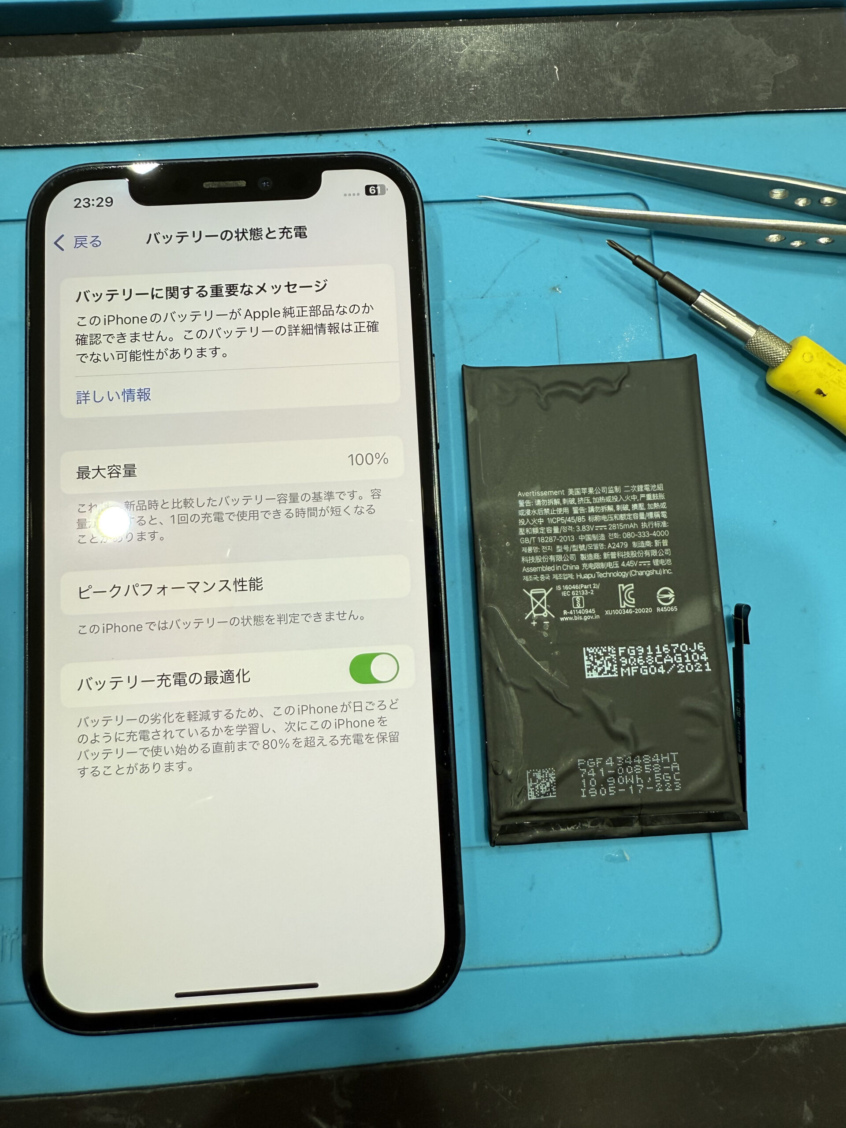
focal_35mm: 24
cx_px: 423
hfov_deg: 56.8
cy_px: 564
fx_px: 782
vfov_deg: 71.6
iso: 80
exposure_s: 1/120
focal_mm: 2.22
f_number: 2.2
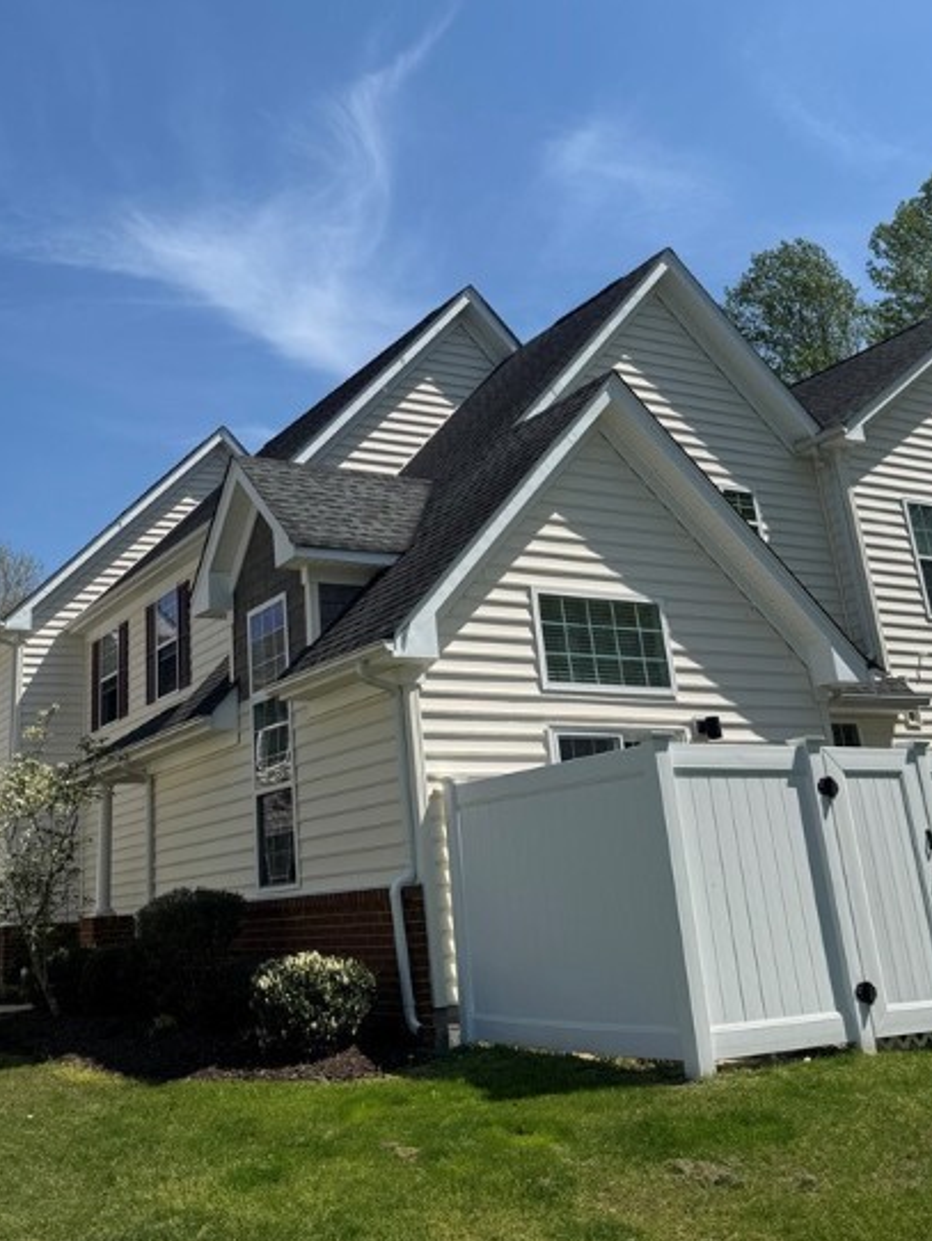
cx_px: 343
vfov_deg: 53.4
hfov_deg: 41.5
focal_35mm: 34
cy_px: 472
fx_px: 1220
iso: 80
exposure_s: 1/5814
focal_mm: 6.76
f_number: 1.78
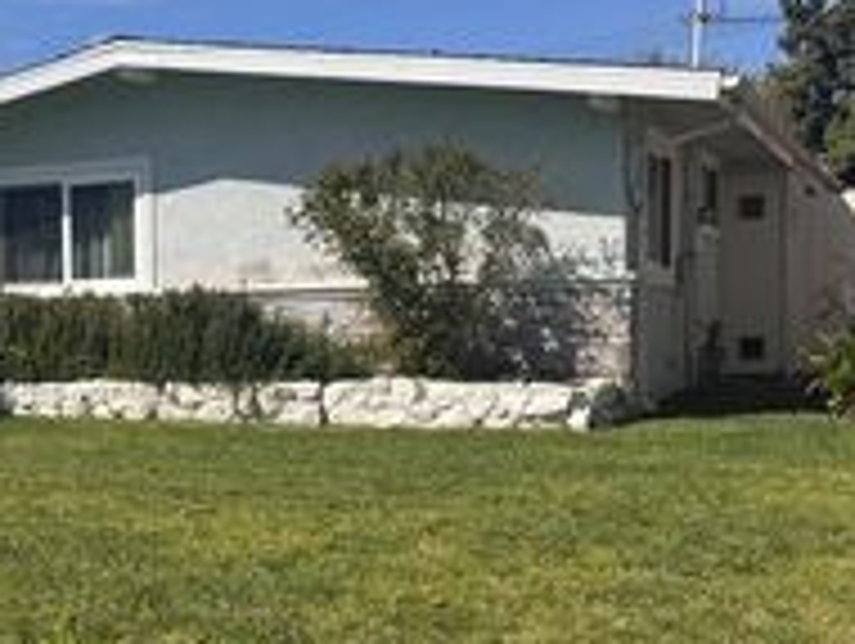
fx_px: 1558
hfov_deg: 28.2
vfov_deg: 23.3
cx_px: -63
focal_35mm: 63
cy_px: 367
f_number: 1.78
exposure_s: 1/6410
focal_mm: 6.76
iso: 80
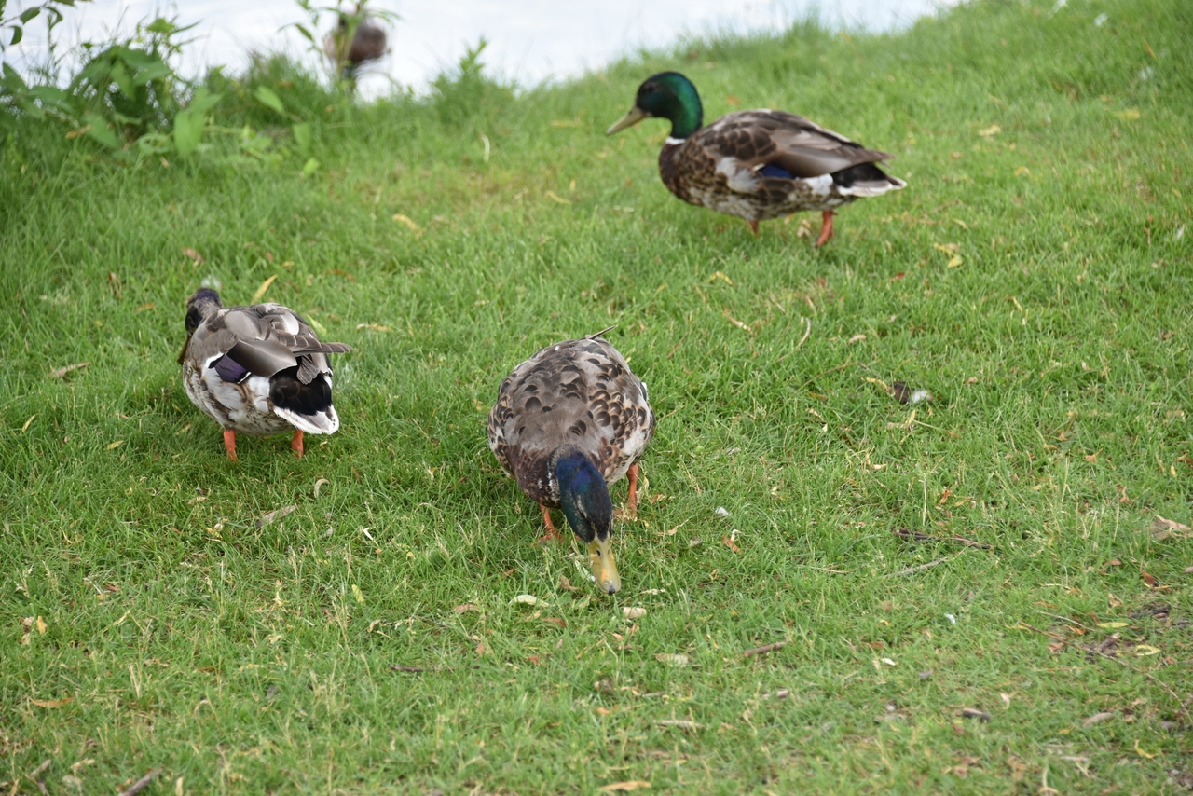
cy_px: 398
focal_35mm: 150
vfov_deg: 9.2
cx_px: 596
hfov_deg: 13.7
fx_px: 4972
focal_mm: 150
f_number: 5.6
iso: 360
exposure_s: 1/320
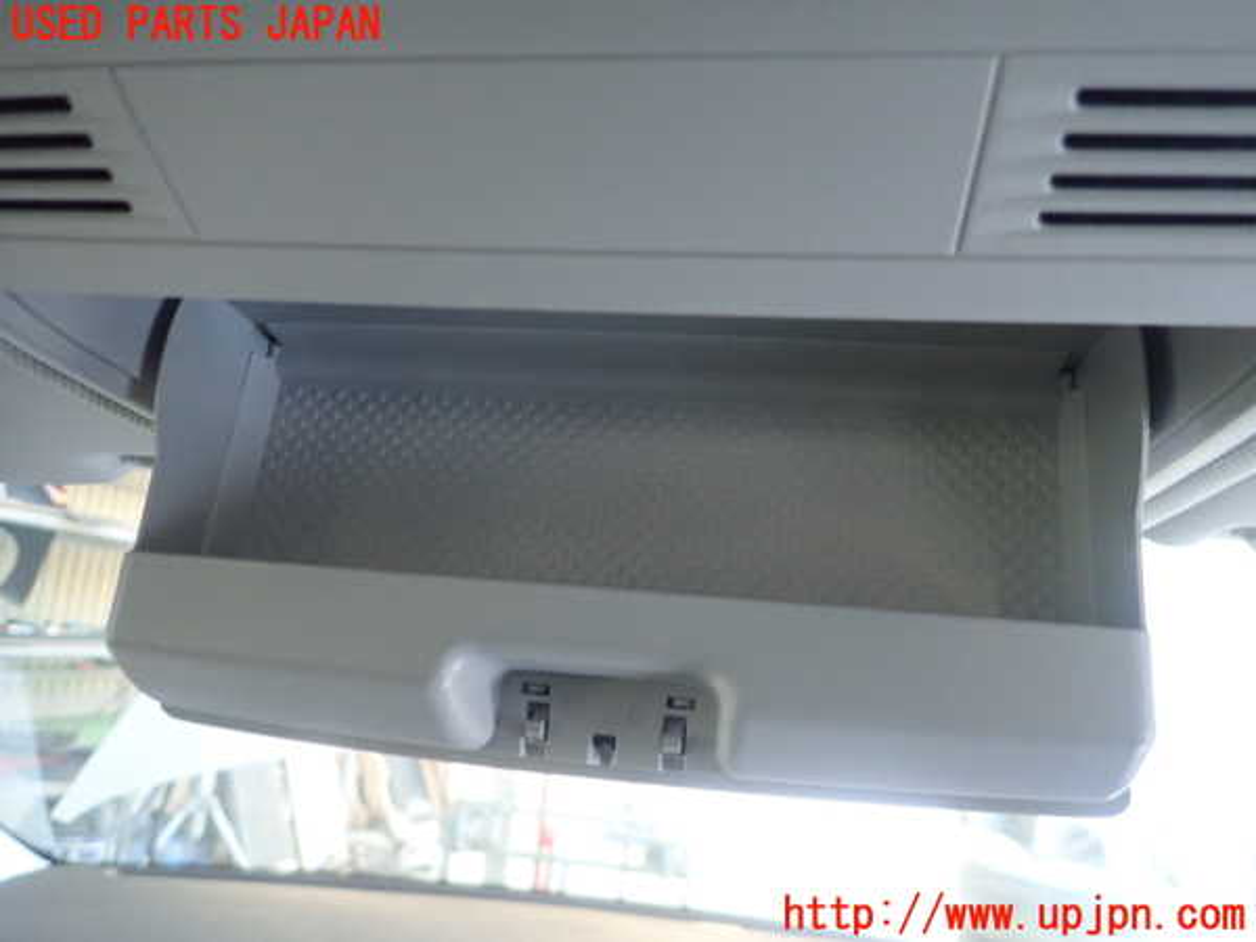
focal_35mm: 25
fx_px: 907
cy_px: 471
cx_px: 628
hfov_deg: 69.4
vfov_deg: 54.9
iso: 800
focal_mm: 4.5
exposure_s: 1/15
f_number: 2
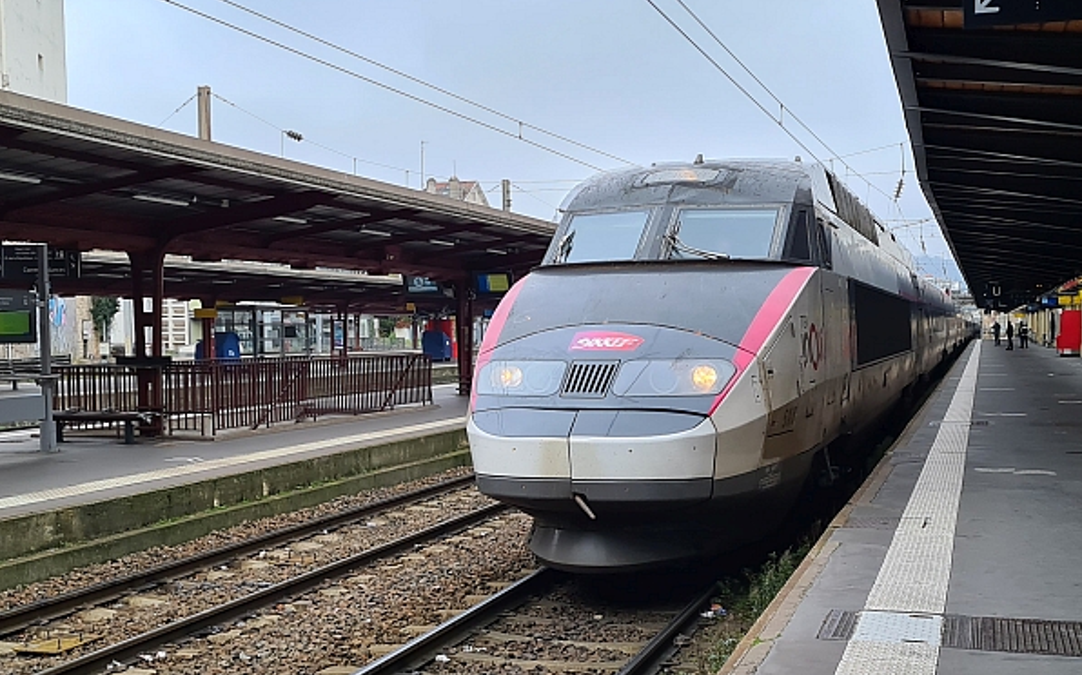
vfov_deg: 34.4
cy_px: 328
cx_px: 679
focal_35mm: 37
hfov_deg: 52.2
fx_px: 1091
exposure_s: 1/316
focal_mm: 5.4
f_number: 1.8
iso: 50
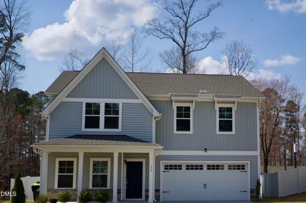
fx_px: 442
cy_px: 102
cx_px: 153
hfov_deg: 38.2
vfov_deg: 26.0
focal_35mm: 52
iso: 100
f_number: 1.8
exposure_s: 1/6400
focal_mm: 35
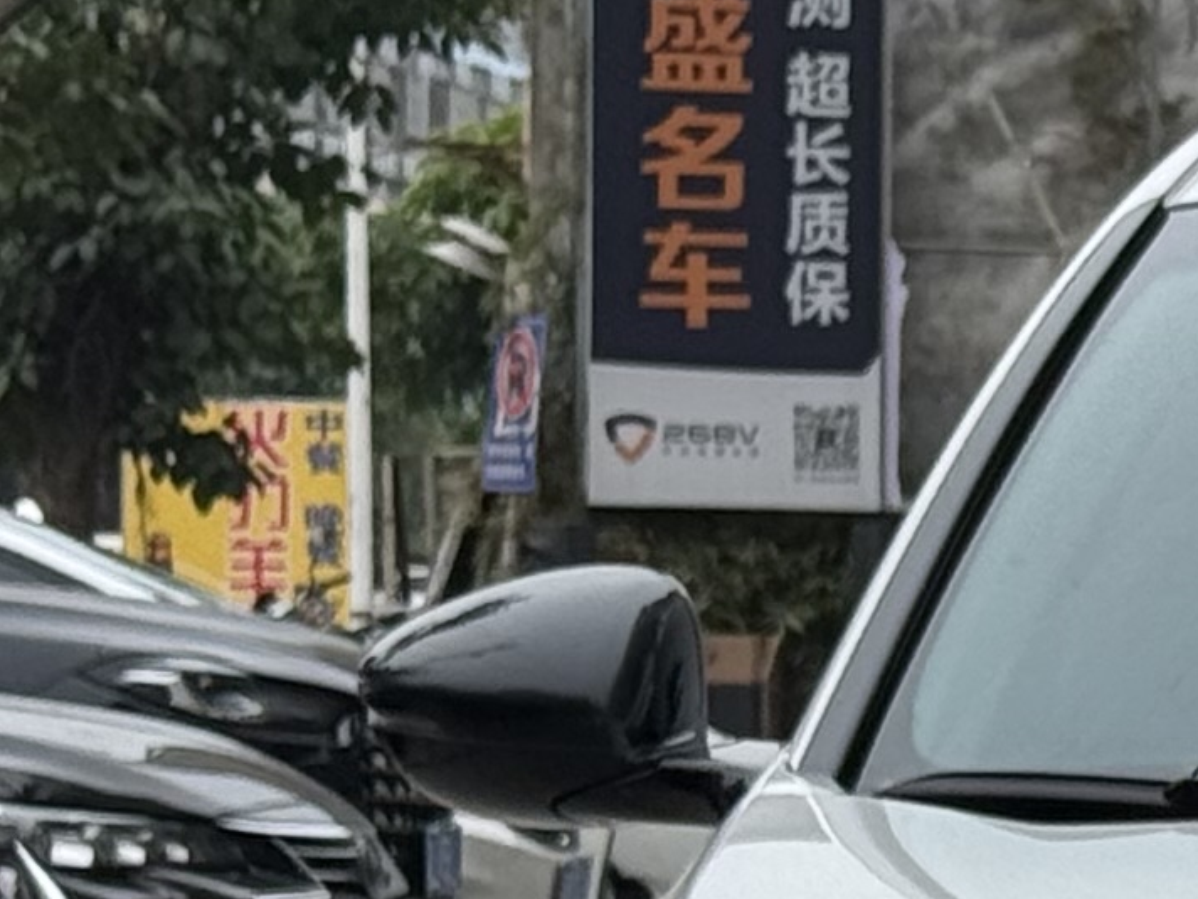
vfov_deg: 5.4
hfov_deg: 7.1
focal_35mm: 272
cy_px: 1155
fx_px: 9413
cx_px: 2231
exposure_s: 1/1931
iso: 64
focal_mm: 6.76
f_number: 1.78
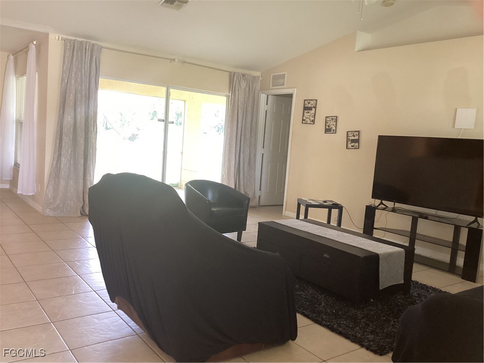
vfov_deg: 45.4
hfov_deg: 58.4
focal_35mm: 31
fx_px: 433
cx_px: 242
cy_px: 182
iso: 160
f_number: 2.4
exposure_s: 1/60
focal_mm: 3.3
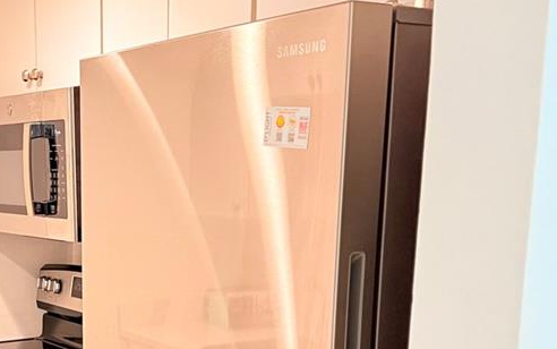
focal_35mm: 62
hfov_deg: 31.9
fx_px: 942
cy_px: 369
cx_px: 100
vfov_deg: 20.2
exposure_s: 1/60
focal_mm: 6.76
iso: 400
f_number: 1.78
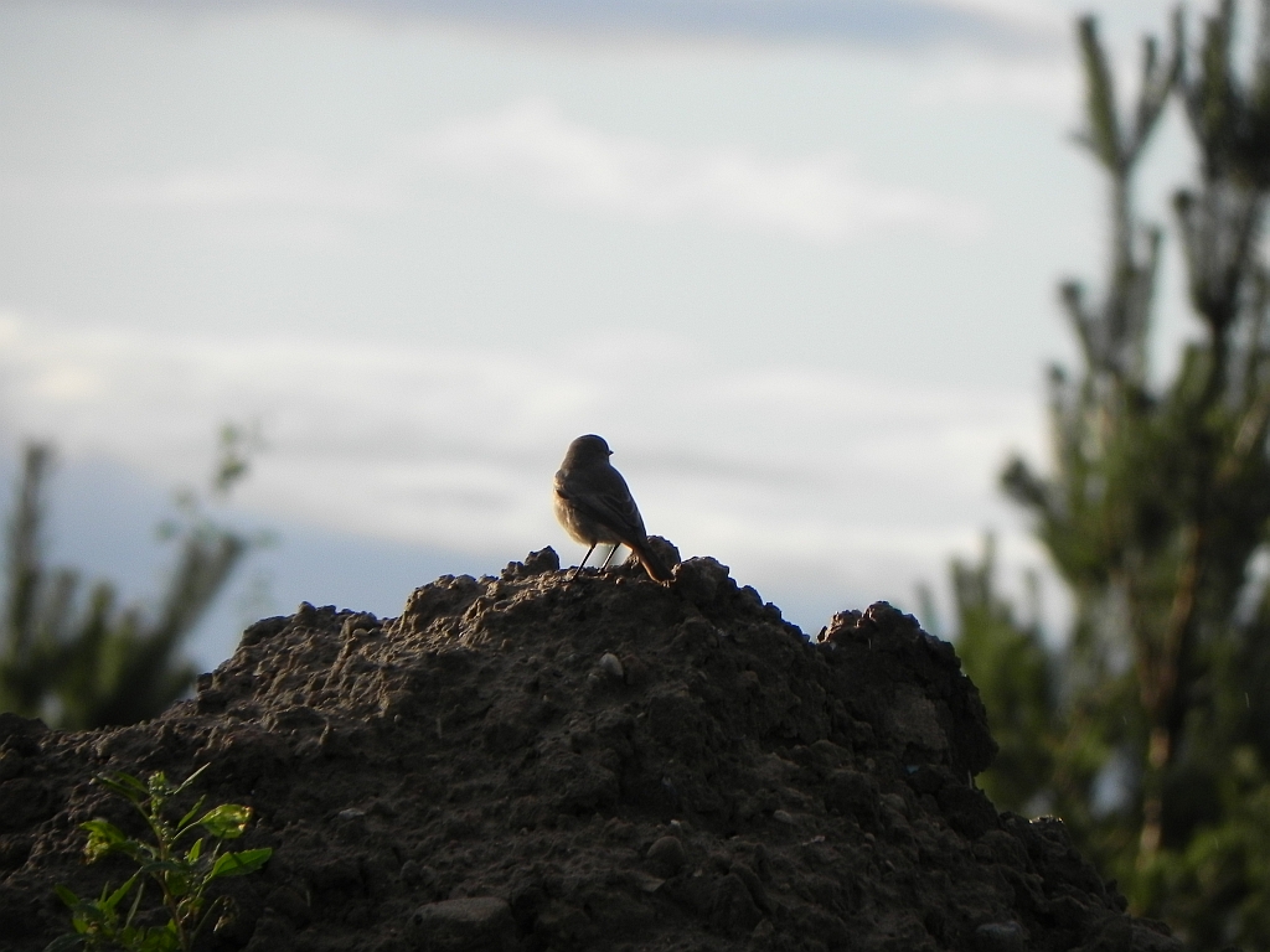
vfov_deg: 2.2
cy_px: 476
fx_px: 24875
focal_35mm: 678
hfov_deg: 2.9
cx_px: 635
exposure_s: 1/326
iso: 160
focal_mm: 120
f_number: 6.3
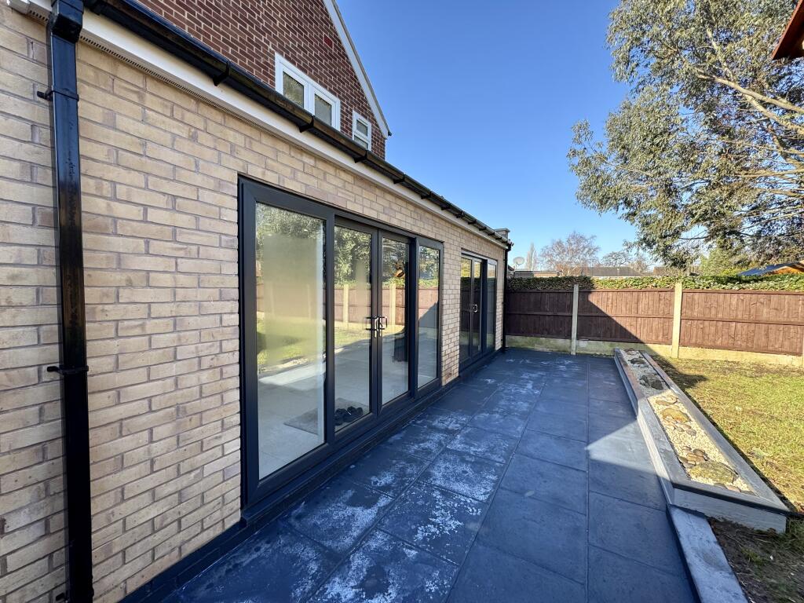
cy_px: 302
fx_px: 325
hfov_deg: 102.1
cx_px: 402
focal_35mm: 14
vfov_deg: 85.7
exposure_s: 1/229
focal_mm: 2.22
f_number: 2.2
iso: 40
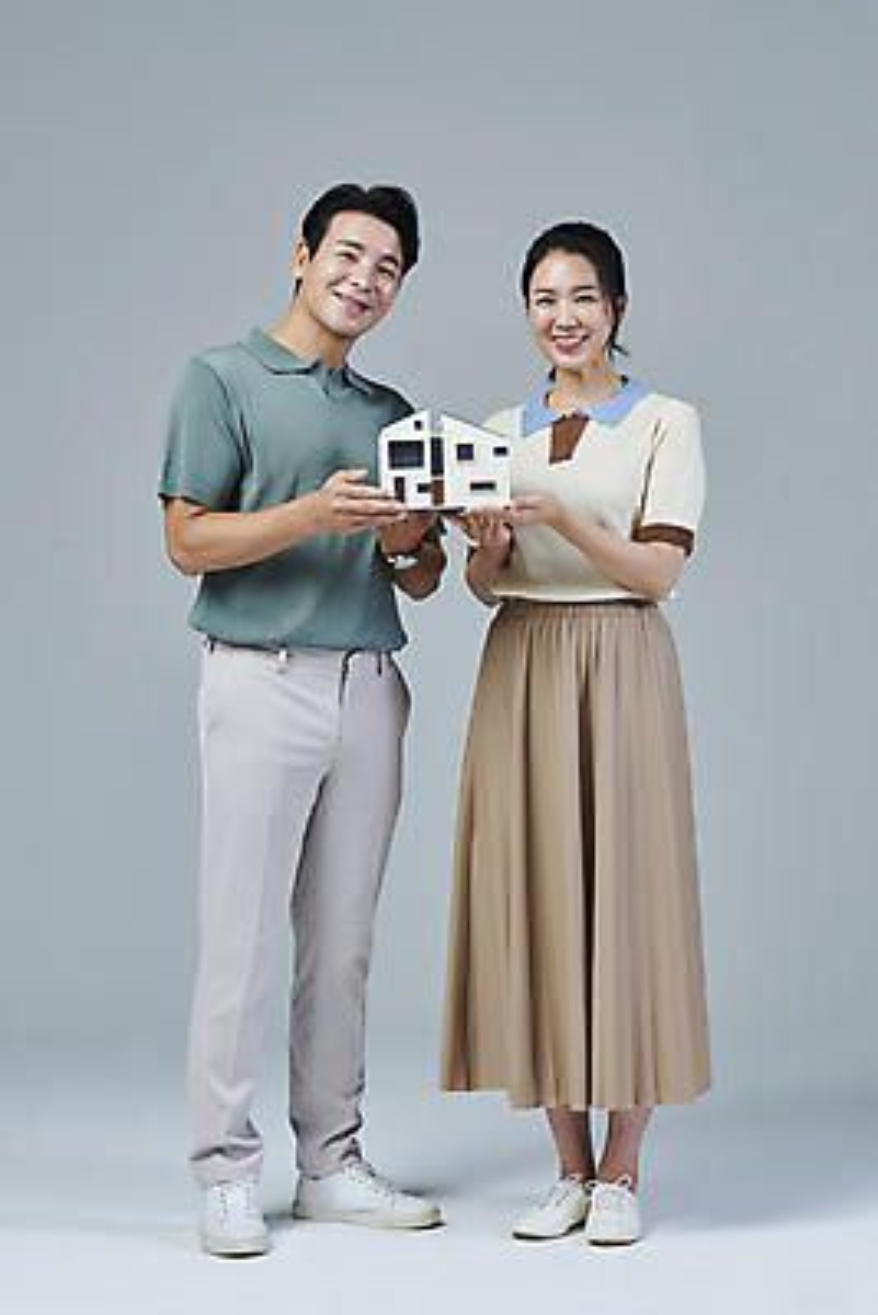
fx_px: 2558
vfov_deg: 28.8
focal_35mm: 70
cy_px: 658
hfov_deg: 19.5
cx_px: 439
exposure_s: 1/125
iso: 100
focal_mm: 70
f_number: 14
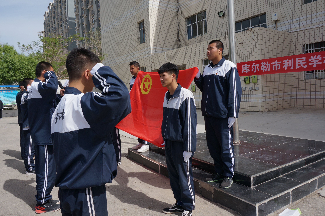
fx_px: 243
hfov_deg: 67.4
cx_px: 156
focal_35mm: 27
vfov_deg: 47.8
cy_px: 101
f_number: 8
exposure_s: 1/320
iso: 100
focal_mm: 16
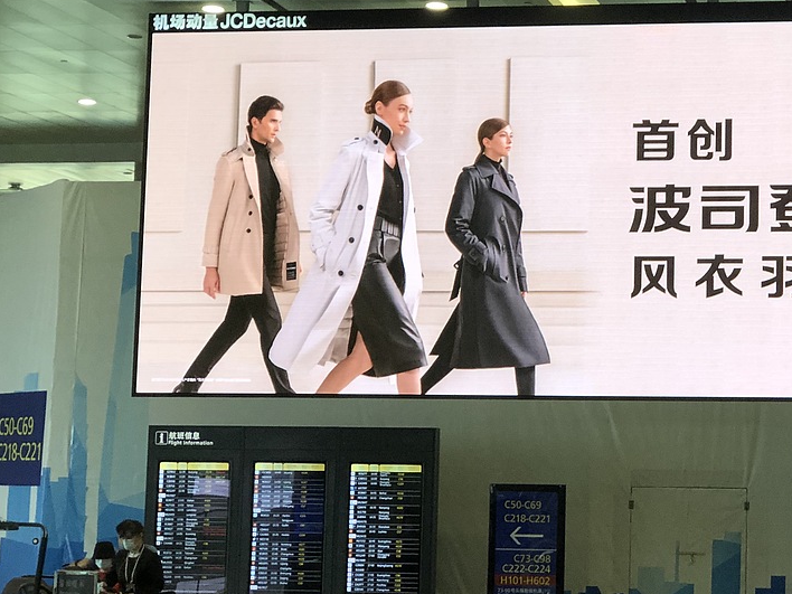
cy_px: 191
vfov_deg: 14.3
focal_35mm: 103
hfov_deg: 18.8
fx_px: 2357
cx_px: 678
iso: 32
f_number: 2.8
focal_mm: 6.6
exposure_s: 1/33
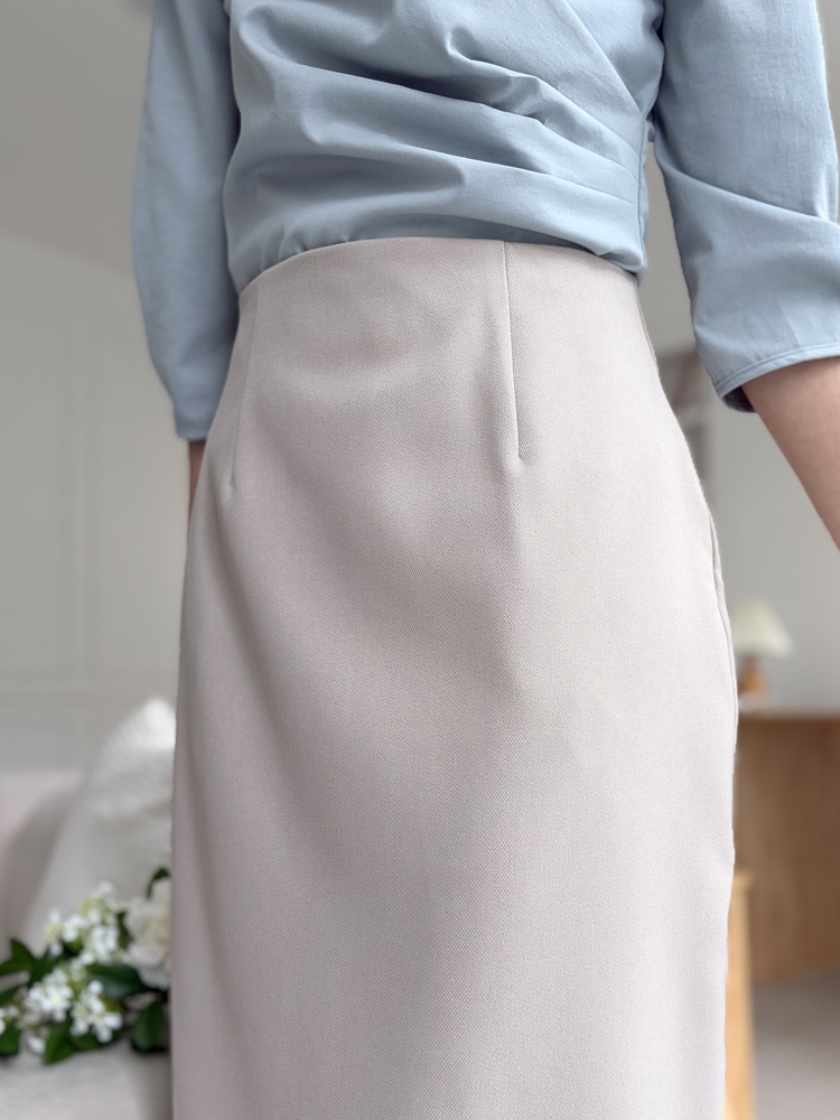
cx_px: 420
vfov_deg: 67.3
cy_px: 560
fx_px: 841
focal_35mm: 26
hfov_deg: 53.1
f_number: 1.6
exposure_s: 1/122
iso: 40
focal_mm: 5.96
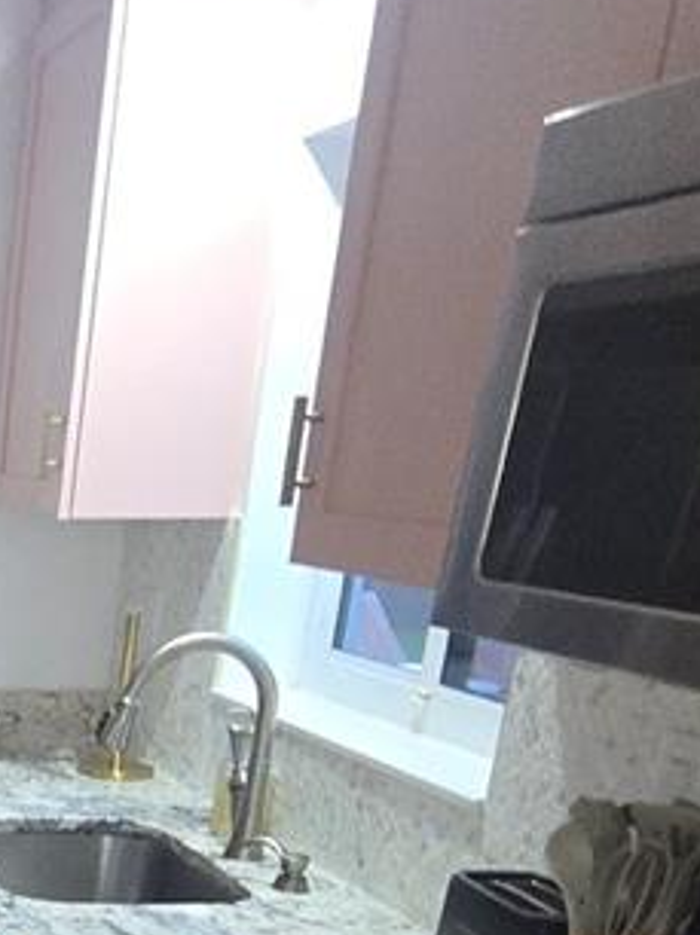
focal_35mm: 51
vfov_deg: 33.9
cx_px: -452
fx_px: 1377
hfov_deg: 21.7
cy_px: 953
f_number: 2.2
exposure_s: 1/60
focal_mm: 2.2
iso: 800
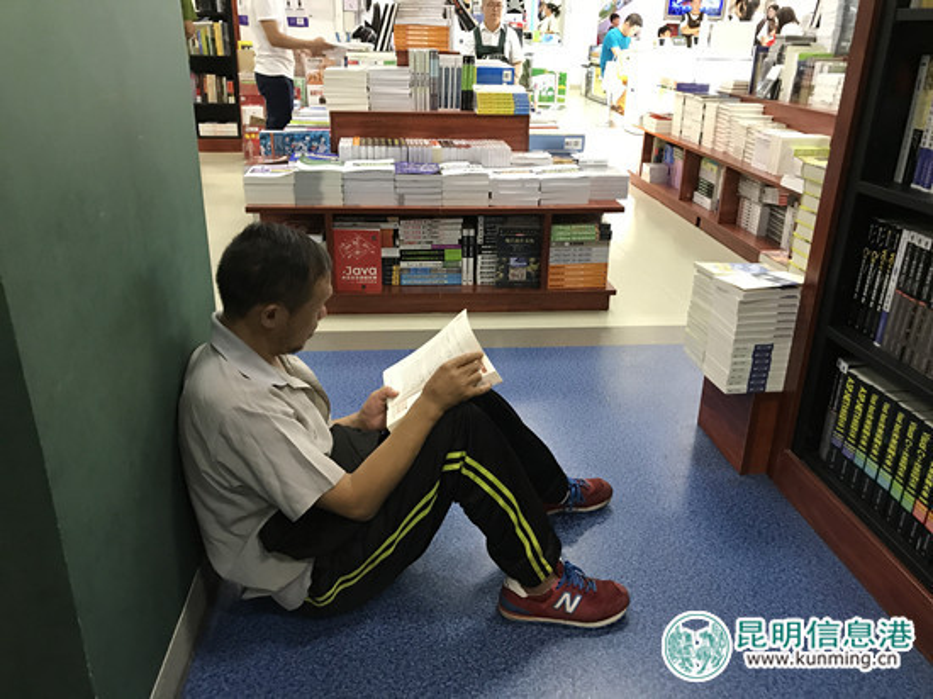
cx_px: 466
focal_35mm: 28
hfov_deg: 63.5
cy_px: 350
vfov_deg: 49.7
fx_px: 754
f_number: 1.8
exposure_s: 1/17
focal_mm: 3.99
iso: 100
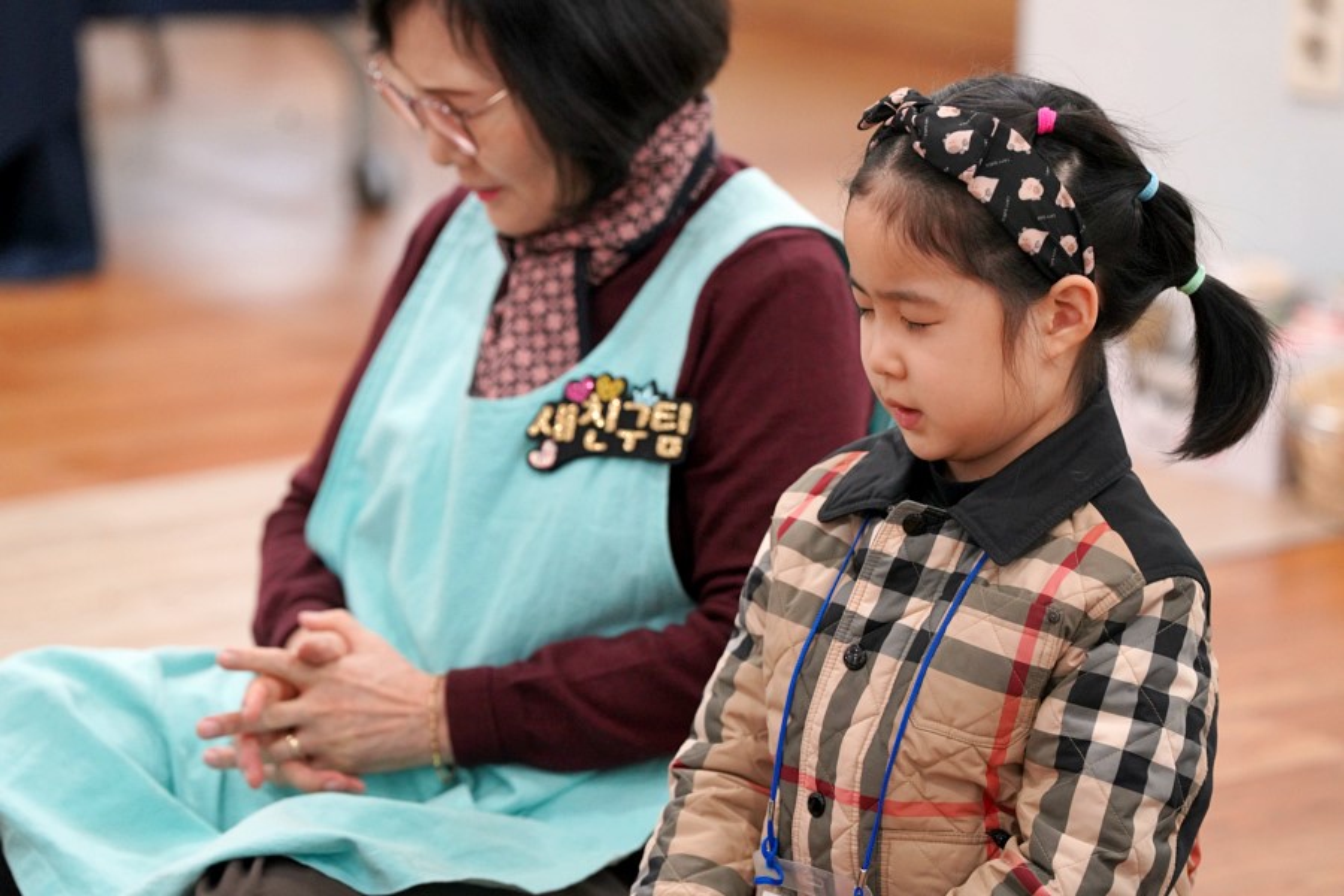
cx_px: 672
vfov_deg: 6.9
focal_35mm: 200
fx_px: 7466
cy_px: 448
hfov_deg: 10.3
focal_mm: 200
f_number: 4
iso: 3200
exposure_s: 1/250
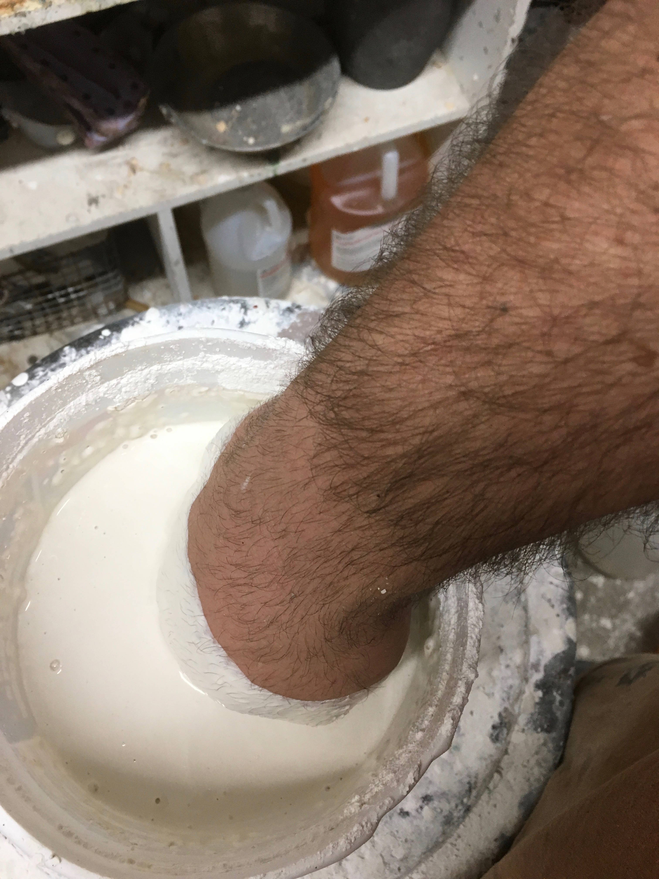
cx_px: 330
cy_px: 440
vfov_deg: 61.7
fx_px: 736
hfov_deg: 48.2
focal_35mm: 29
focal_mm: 4.15
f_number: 2.2
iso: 40
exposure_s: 1/30
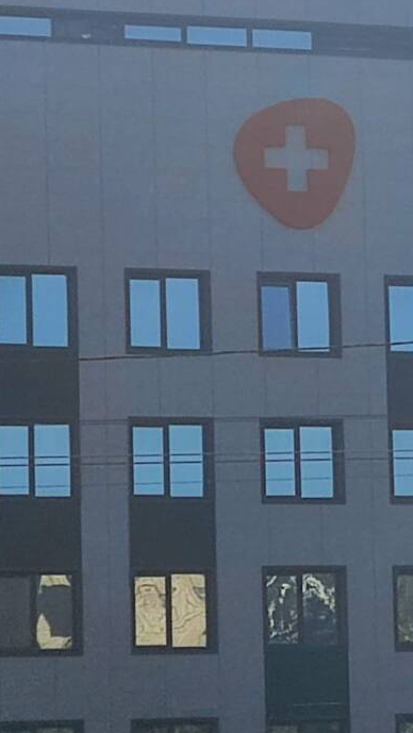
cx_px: 430
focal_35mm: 184
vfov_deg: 11.7
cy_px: 348
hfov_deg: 6.6
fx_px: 3579
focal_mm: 4.71
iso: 50
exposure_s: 1/3366
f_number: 1.79
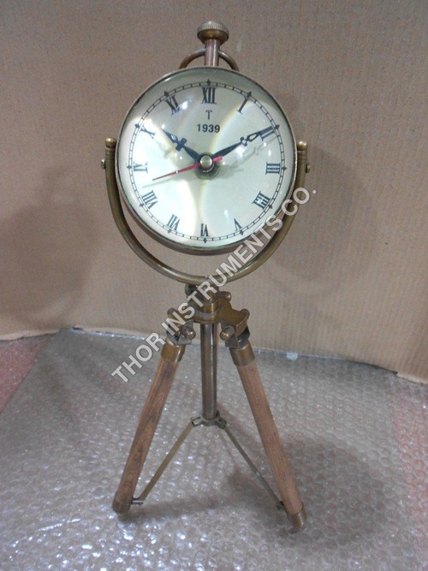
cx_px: 214
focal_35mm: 26
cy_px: 286
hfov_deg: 53.0
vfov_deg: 67.3
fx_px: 429
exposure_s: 1/8
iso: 400
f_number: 3.2
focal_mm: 4.6
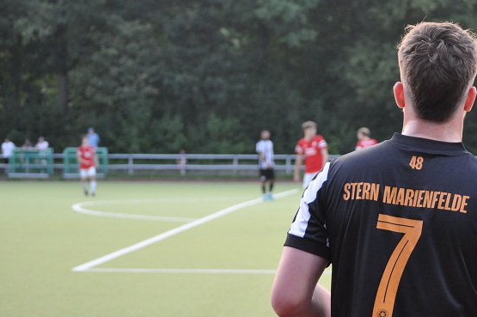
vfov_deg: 10.7
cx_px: 330
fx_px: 1691
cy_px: 121
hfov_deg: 16.0
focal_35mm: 128
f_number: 4
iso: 1400
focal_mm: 55
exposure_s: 1/500
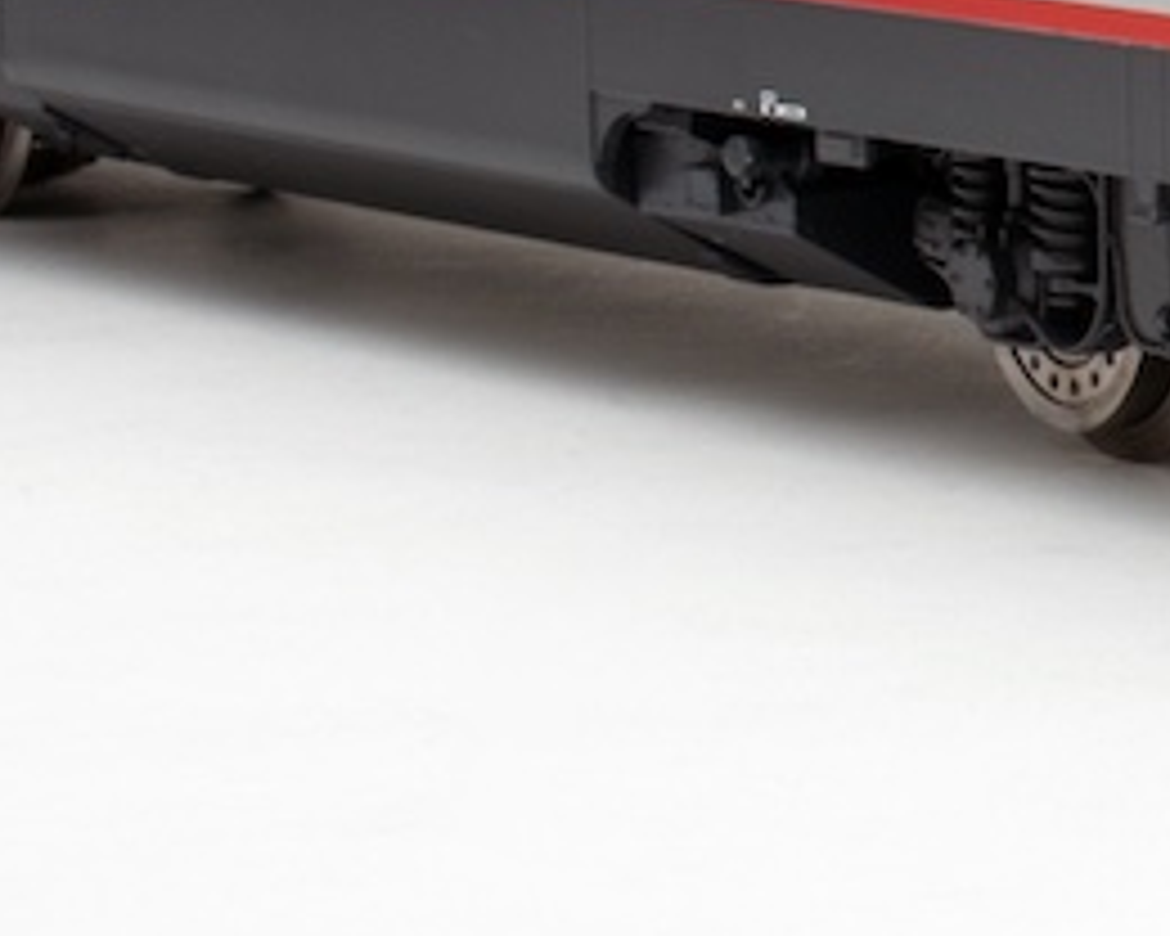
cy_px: -198
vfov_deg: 6.8
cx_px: 1962
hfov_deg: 8.3
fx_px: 7866
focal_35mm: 227
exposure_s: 1/125
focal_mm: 35
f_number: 25
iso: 100
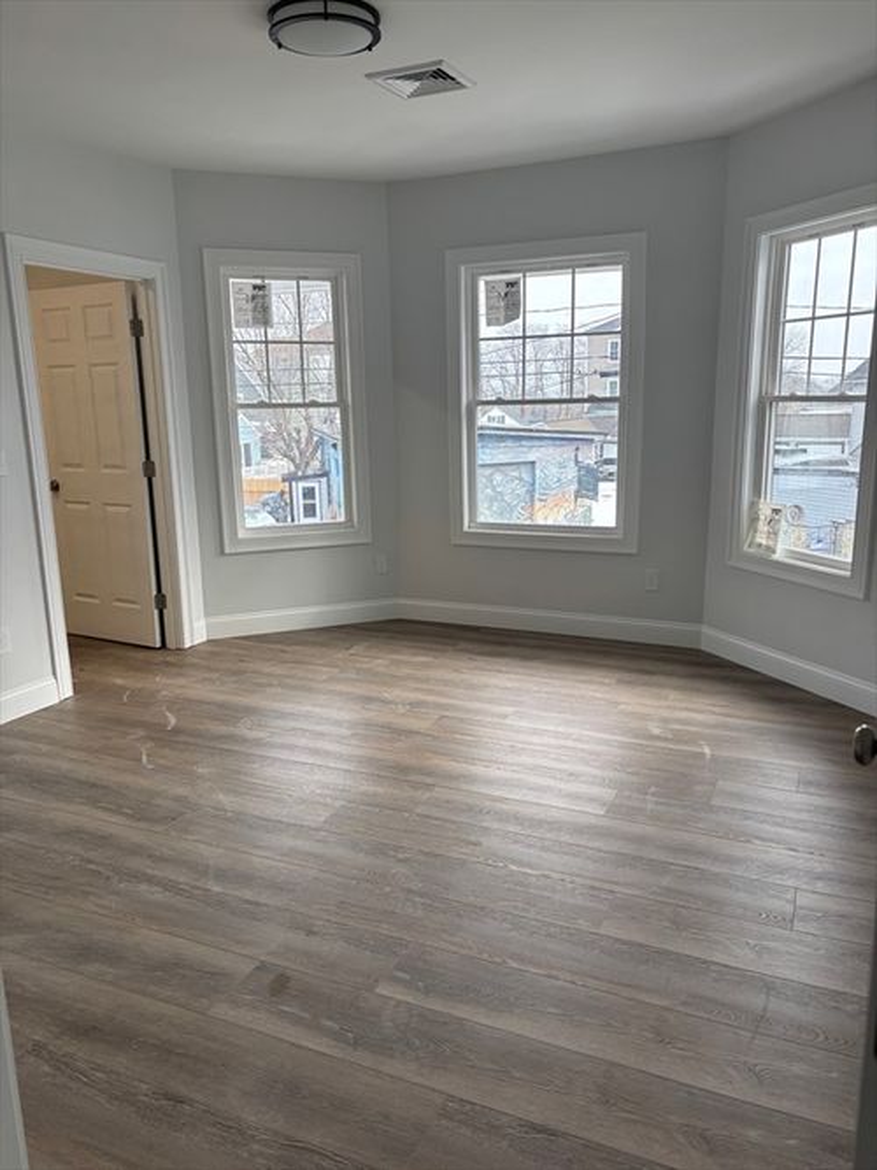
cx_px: 438
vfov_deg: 67.3
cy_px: 585
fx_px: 879
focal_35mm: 26
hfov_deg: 53.0
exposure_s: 1/178
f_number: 1.6
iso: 50
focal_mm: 5.96
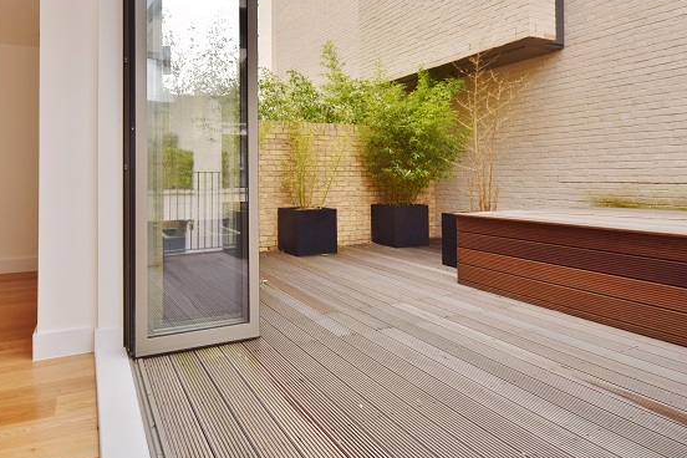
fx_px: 420
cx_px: 276
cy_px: 166
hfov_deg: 77.7
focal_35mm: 22
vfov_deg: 56.4
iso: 220
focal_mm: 10
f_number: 5.6
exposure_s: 1/125
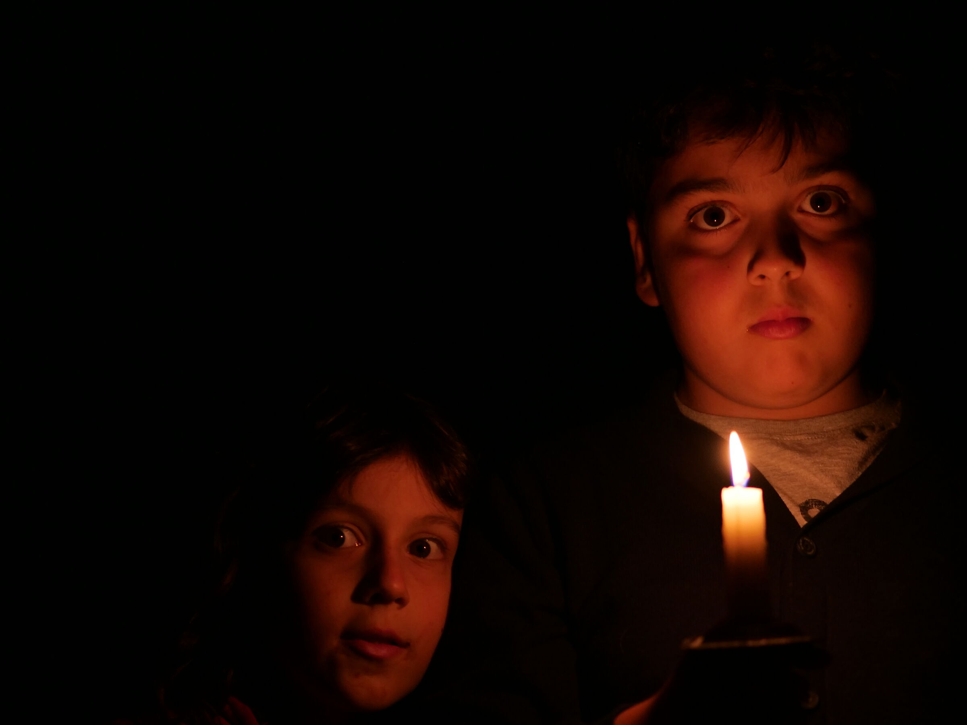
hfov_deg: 13.2
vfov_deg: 9.9
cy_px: 362
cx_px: 484
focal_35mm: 150
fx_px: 4190
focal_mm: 75
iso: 800
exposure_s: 1/50
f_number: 1.8
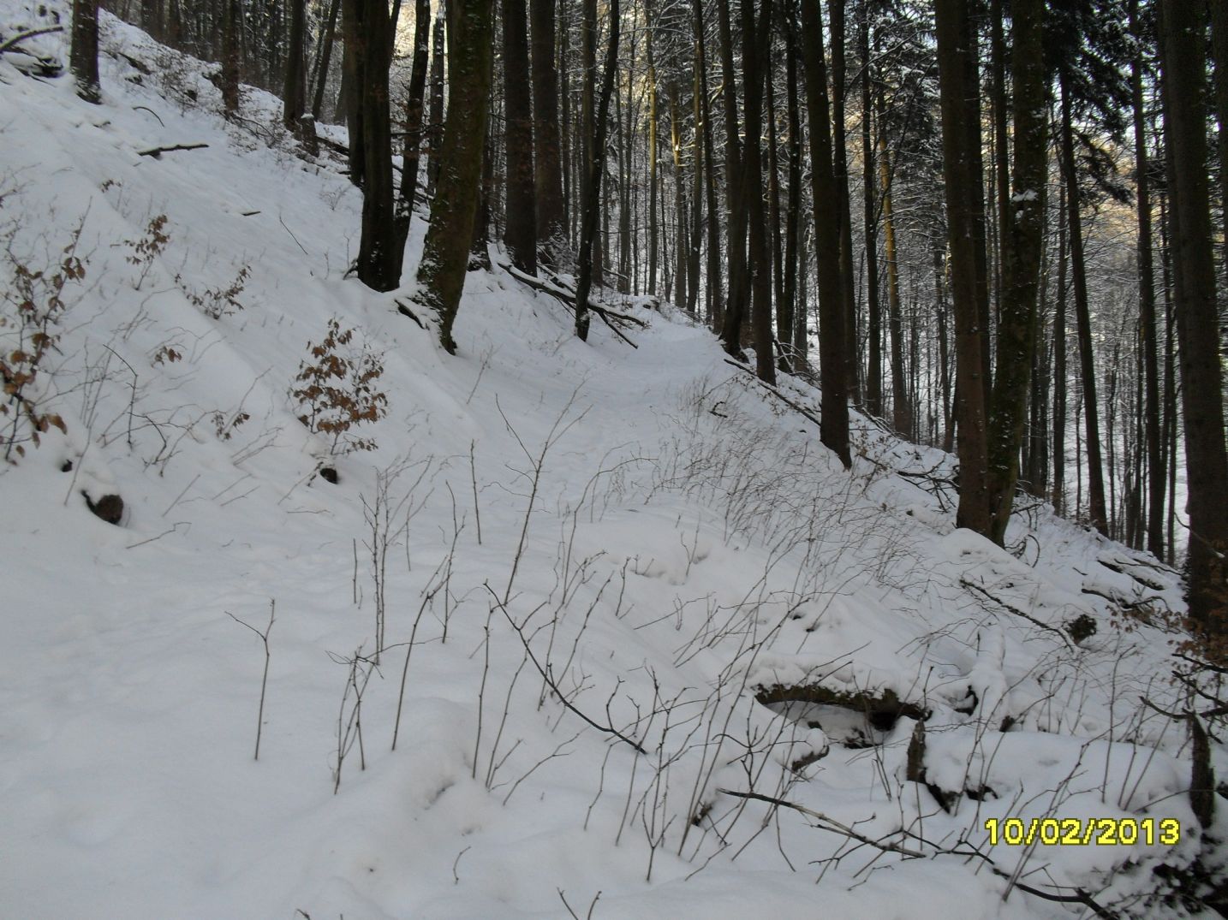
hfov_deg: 52.6
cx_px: 614
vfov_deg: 40.7
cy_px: 460
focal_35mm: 35
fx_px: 1241
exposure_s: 1/180
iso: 100
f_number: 3.2
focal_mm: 6.3
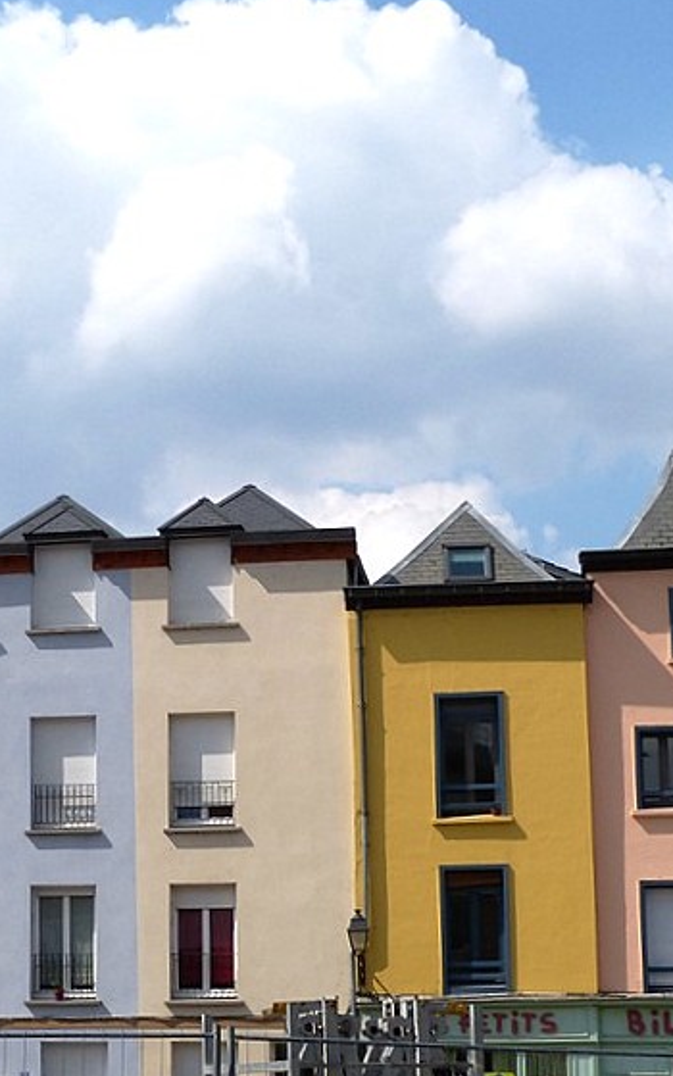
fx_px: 2377
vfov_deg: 25.5
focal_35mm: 81
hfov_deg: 15.9
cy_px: 656
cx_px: 31
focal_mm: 8.1
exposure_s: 1/1600
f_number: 4
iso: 100
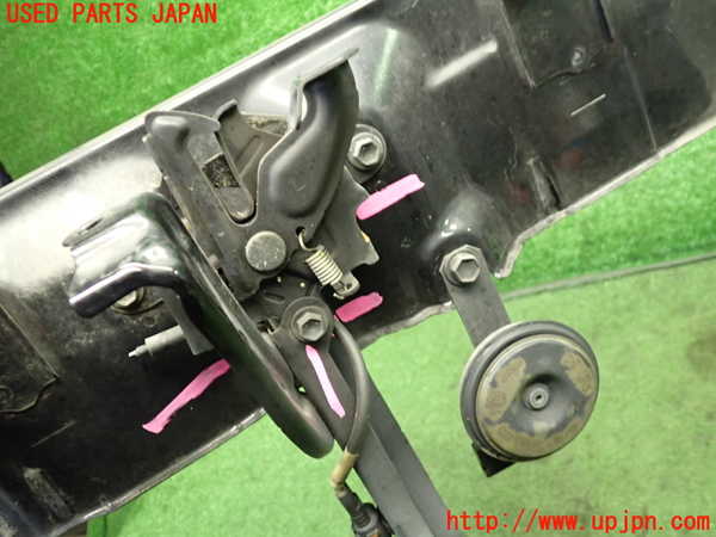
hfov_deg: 60.0
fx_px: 621
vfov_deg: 46.8
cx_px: 358
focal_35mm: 30
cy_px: 268
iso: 500
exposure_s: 1/30
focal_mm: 5.4
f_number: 2.3
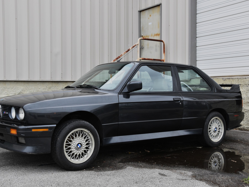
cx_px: 117
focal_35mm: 43
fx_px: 309
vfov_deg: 33.6
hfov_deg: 43.8
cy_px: 95
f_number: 9
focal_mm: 26
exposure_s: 1/250
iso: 800
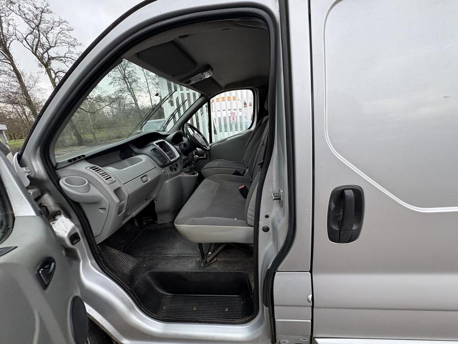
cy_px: 172
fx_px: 185
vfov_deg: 85.7
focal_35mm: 14
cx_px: 229
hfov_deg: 102.1
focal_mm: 2.22
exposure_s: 1/99
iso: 100
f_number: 2.2
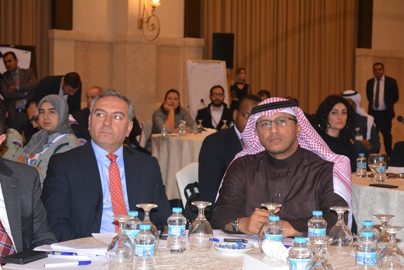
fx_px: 927
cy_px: 135
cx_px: 202
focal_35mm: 82
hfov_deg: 24.6
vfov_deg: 16.6
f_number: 5.6
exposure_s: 1/60
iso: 1800
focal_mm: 55
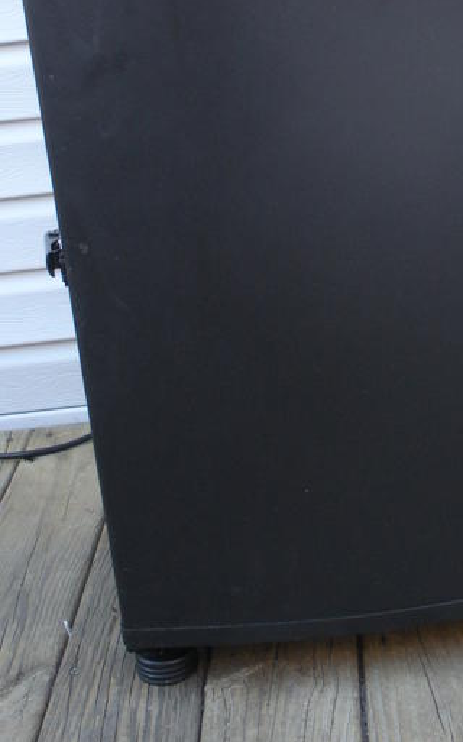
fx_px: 1355
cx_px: 315
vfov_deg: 30.2
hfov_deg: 19.3
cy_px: 205
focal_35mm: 67
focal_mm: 6.3
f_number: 3.5
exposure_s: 1/60
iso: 156
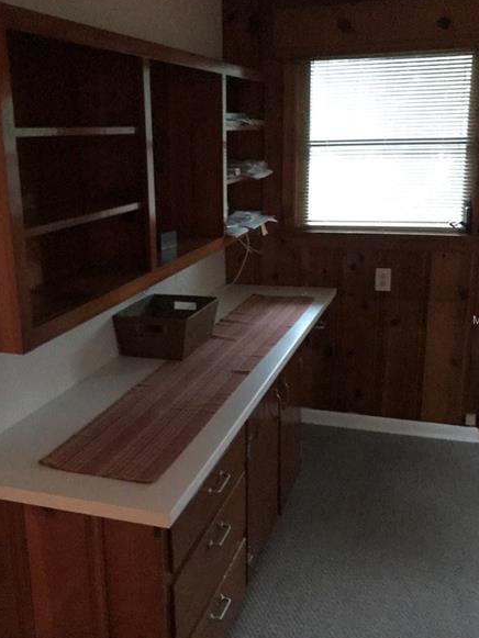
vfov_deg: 50.1
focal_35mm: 37
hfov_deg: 38.6
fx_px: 682
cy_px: 321
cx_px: 207
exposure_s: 1/15
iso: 800
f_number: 1.8
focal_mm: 3.99
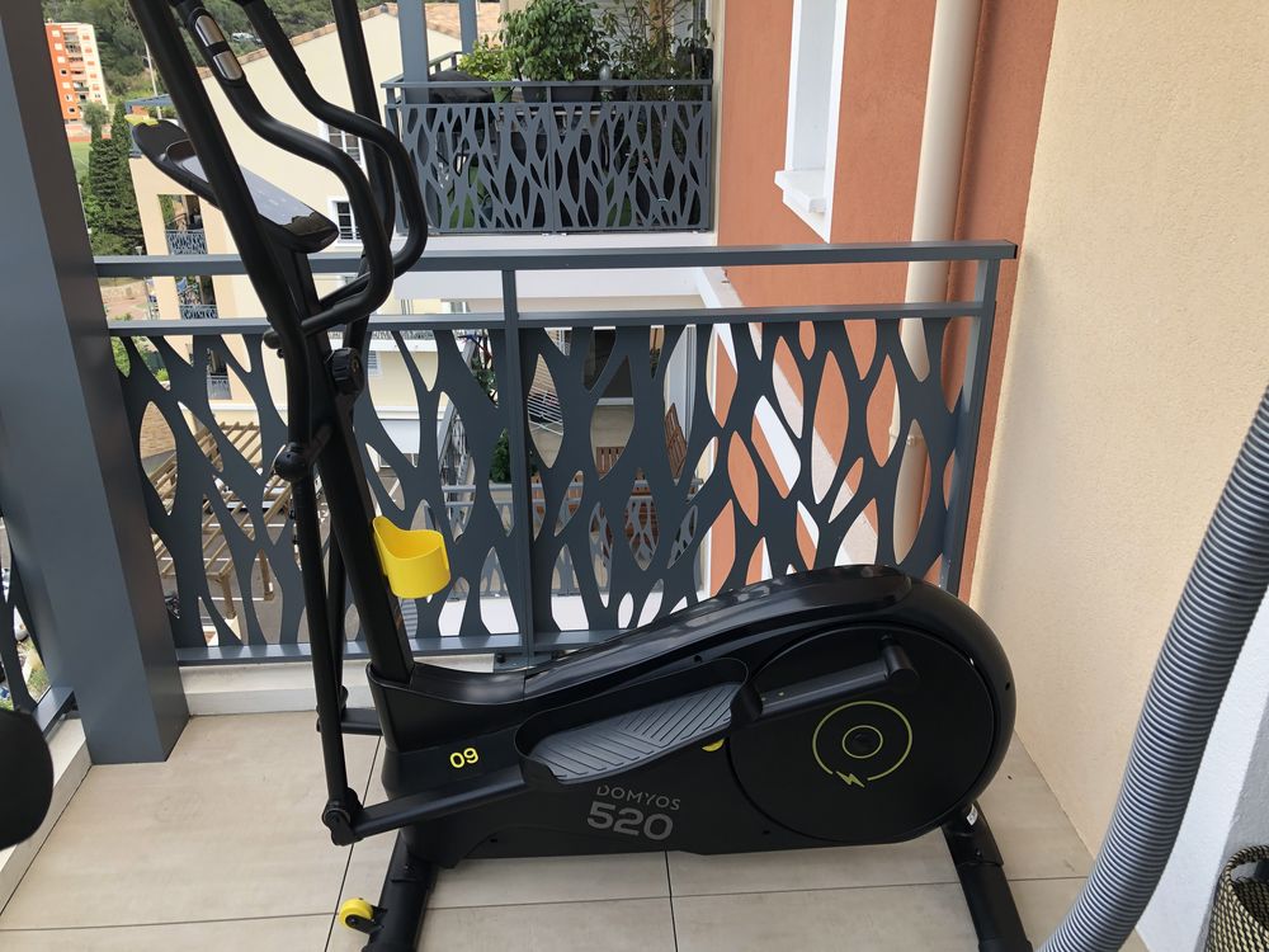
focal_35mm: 28
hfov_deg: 63.4
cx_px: 634
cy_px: 476
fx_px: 1026
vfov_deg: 49.7
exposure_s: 1/407
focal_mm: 3.99
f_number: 1.8
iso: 20
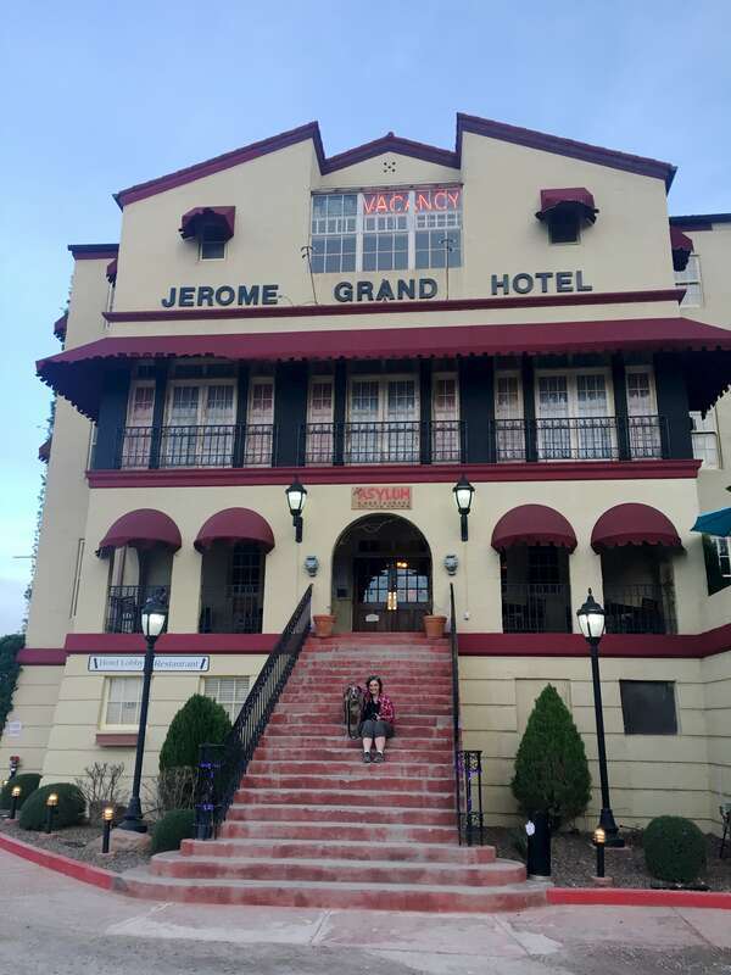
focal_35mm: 29
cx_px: 366
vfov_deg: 61.7
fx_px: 817
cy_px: 488
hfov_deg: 48.2
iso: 25
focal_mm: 4.15
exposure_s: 1/40
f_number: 2.2
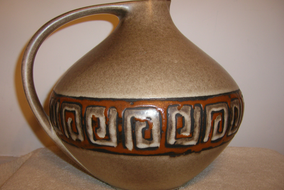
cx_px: 142
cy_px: 89
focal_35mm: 38
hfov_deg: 50.7
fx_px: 300
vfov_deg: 35.0
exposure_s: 1/60
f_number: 2.8
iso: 100
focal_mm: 60
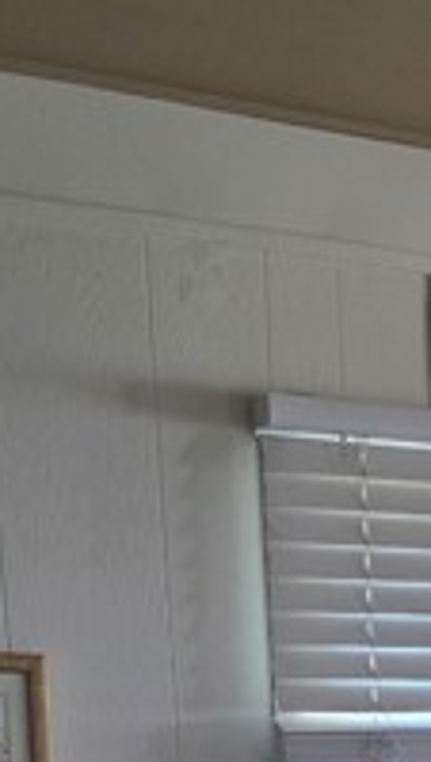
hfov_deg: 14.3
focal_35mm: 80
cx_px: 626
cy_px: 1002
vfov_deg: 23.3
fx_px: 1620
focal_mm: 6.3
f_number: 1.7
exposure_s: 1/120
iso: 125
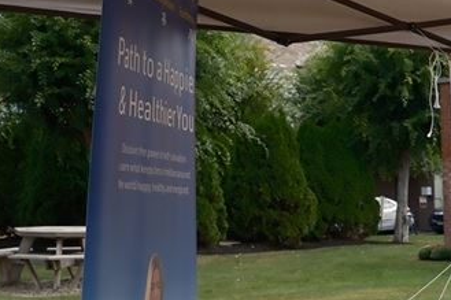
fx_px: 1189
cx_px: 699
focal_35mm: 95
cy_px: 349
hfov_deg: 18.7
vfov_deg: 14.0
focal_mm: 18
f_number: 5.6
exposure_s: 1/220
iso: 125
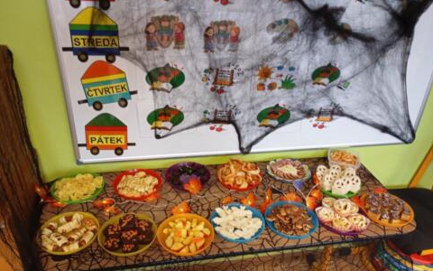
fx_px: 366
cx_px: 224
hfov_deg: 61.2
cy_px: 151
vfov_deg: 40.5
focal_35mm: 31
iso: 1297
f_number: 1.8
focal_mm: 4.27
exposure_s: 1/25
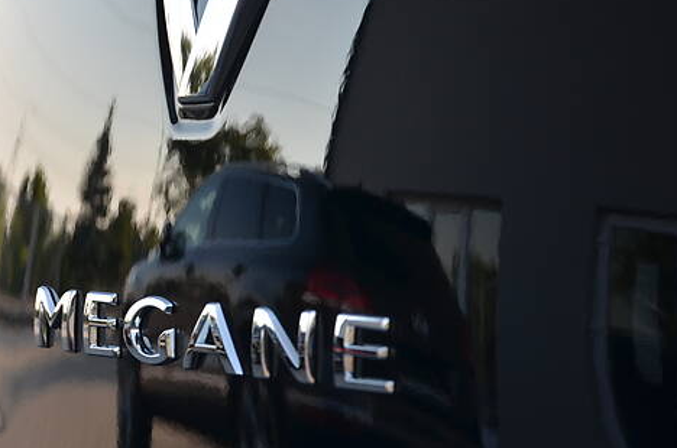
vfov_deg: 8.6
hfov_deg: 12.9
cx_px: 176
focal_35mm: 159
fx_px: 2984
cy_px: 119
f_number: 5.6
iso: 220
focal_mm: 62
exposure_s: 1/125
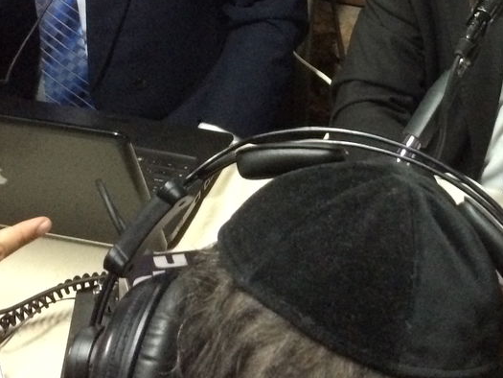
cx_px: 348
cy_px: -54
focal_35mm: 80
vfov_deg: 17.7
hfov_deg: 24.3
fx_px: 1163
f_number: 2.2
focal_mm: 4.12
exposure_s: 1/17
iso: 320
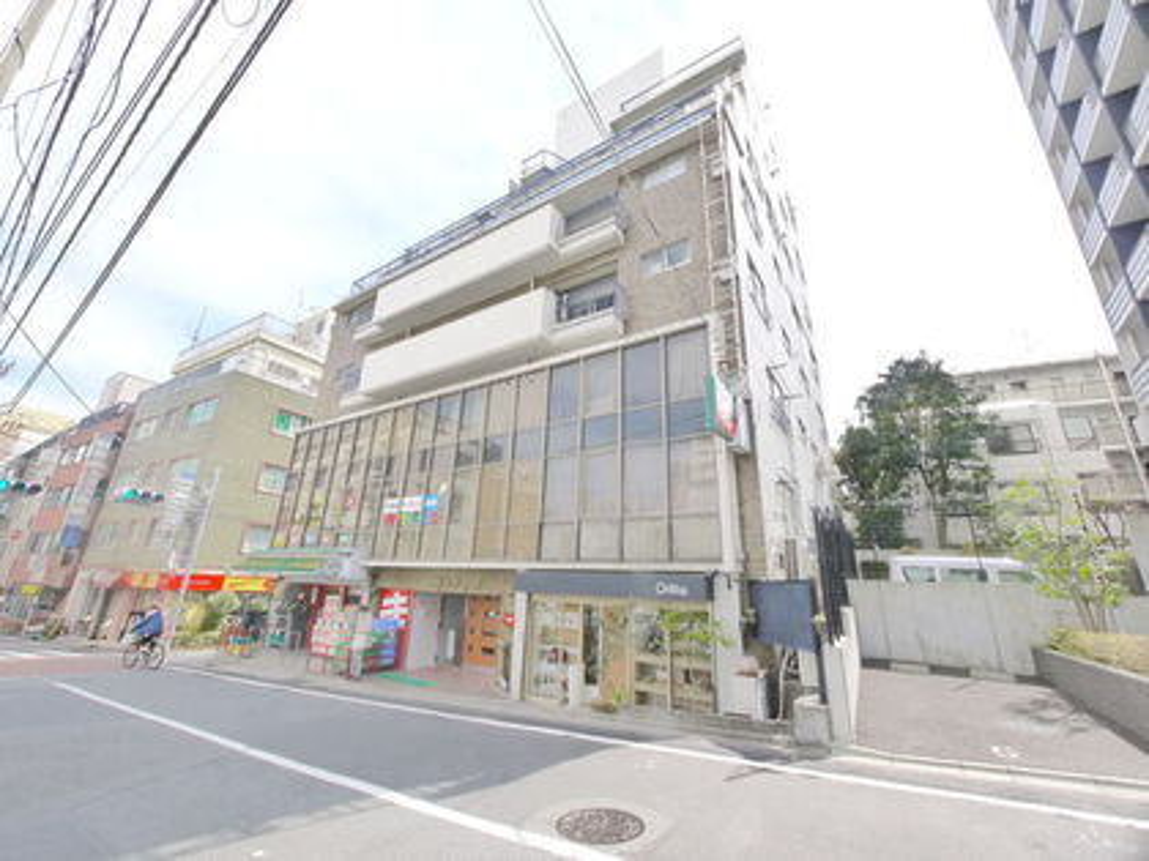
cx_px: 574
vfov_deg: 85.7
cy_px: 430
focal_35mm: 14
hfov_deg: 102.1
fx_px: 465
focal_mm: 7
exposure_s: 1/320
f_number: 8
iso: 640
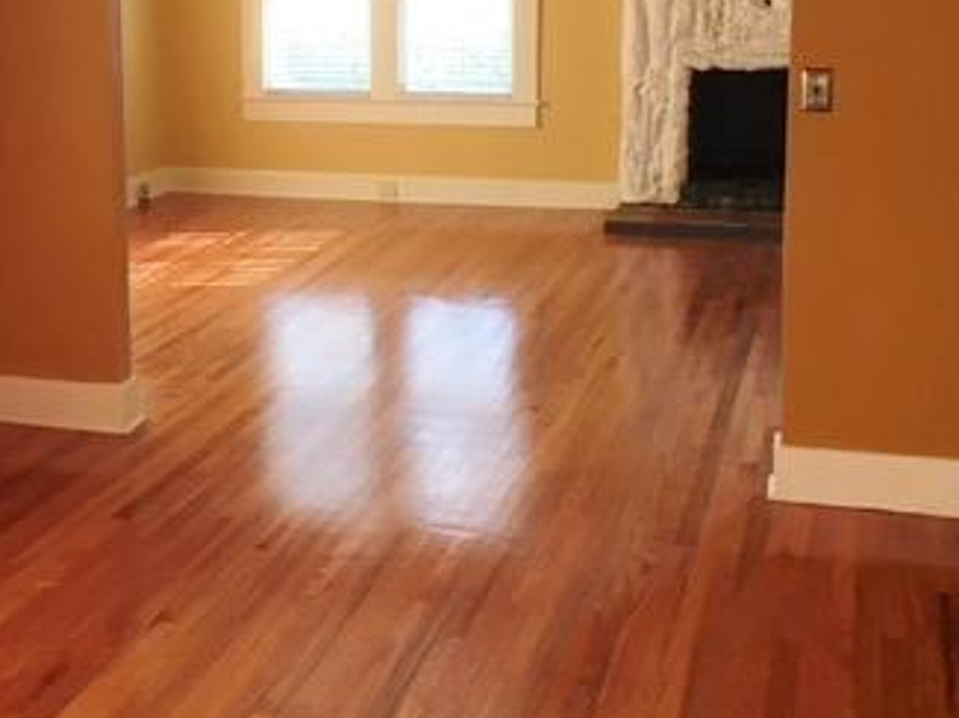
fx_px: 1578
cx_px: 277
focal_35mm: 57
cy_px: 168
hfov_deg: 33.3
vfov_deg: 25.3
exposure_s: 1/30
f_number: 2.2
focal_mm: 4.15
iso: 50
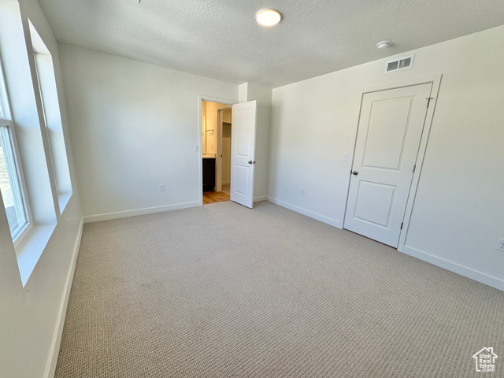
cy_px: 189
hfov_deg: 102.1
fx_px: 204
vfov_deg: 85.7
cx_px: 252
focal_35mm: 14
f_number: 2.2
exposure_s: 1/120
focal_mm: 2.22
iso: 64
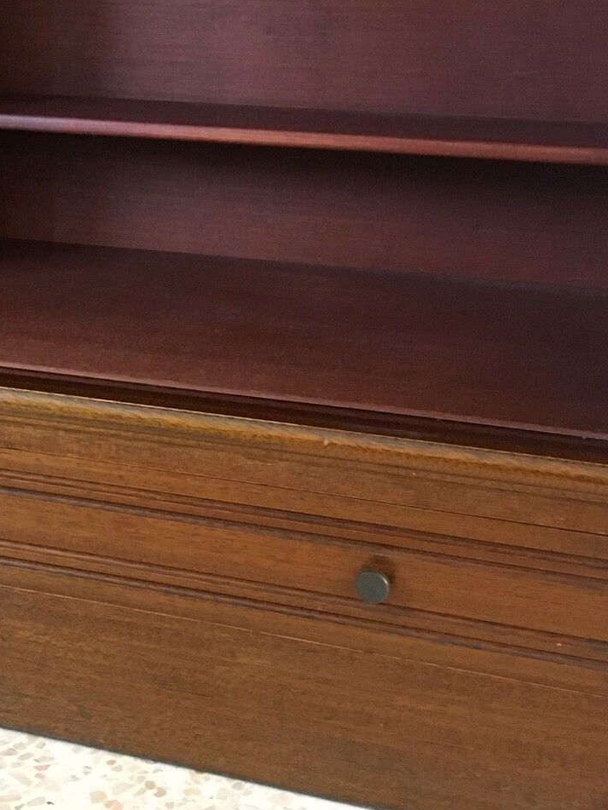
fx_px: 1429
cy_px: 179
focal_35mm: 61
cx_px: 129
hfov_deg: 23.7
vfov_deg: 31.0
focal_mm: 4.15
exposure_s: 1/25
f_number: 2.2
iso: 200
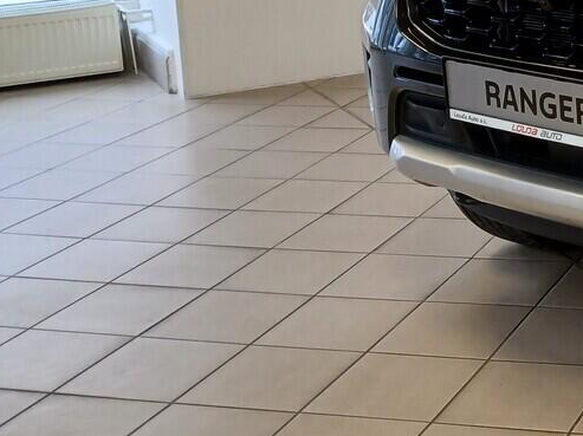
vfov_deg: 18.8
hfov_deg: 22.4
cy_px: -14
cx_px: 803
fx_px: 1279
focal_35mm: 76
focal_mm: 3.98
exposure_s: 1/50
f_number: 1.8
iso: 100
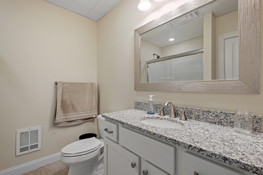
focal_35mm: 15
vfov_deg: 77.3
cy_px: 88
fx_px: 110
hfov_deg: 100.4
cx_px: 132
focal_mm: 10
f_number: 8
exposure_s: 1/10
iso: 500
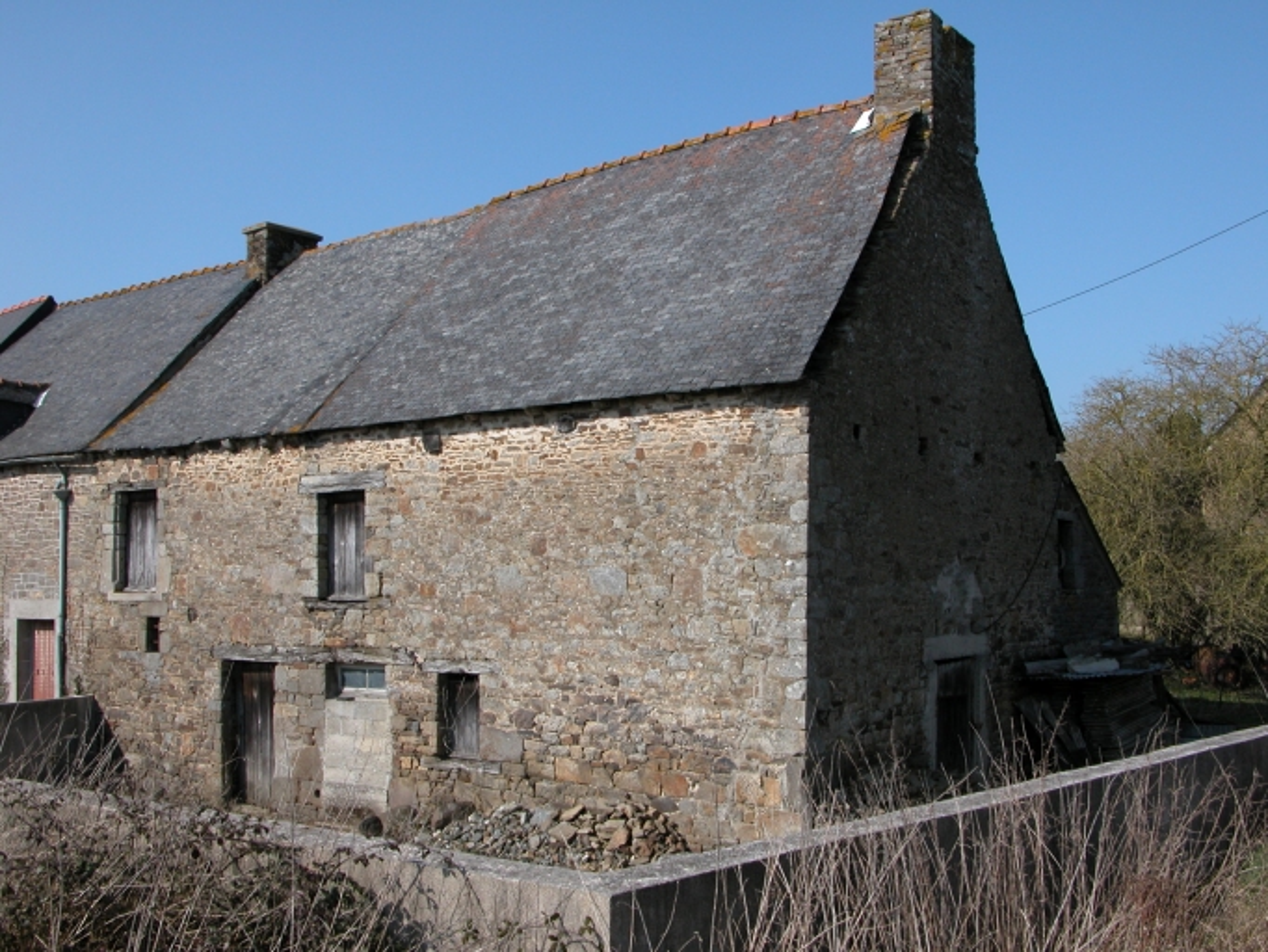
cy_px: 476
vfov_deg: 40.7
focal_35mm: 35
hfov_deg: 52.6
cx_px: 634
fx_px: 1283
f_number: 7.1
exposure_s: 1/318
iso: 100
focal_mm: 8.9
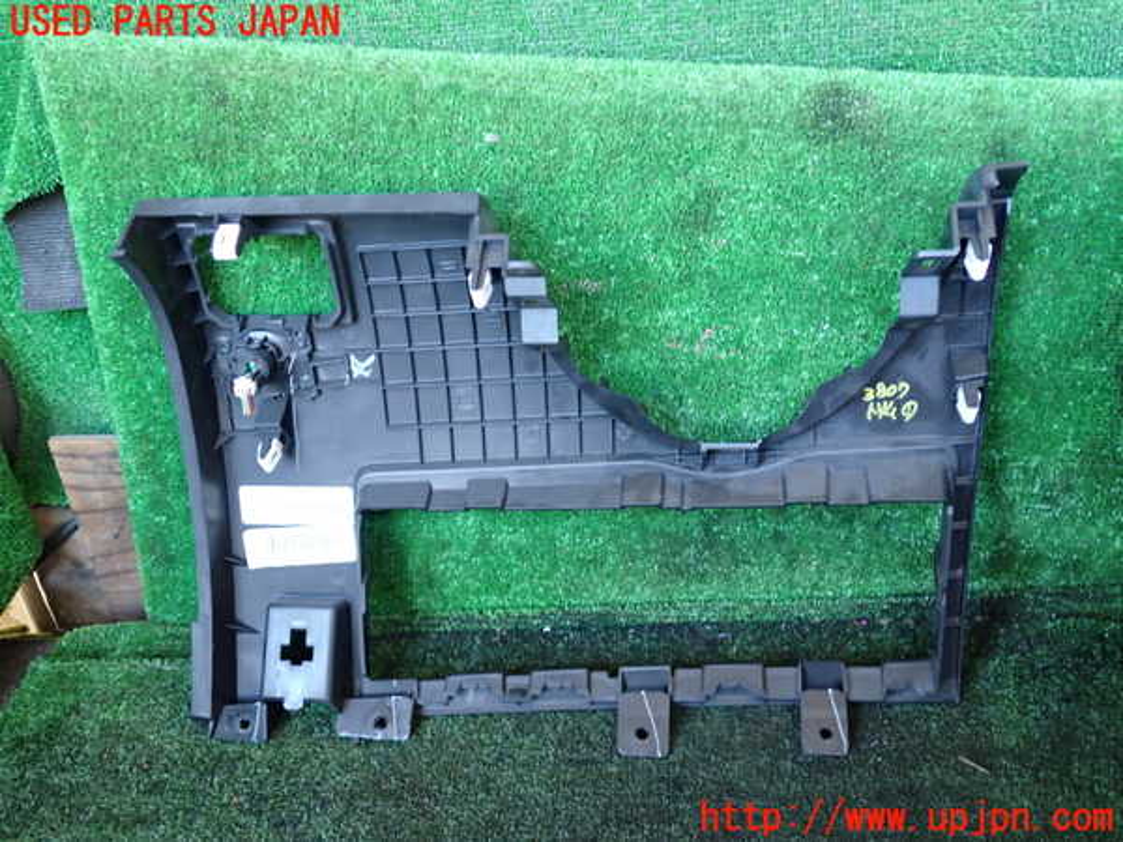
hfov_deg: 60.0
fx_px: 973
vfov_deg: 46.8
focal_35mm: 30
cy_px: 421
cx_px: 562
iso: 400
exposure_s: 1/30
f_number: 2.3
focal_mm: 5.4
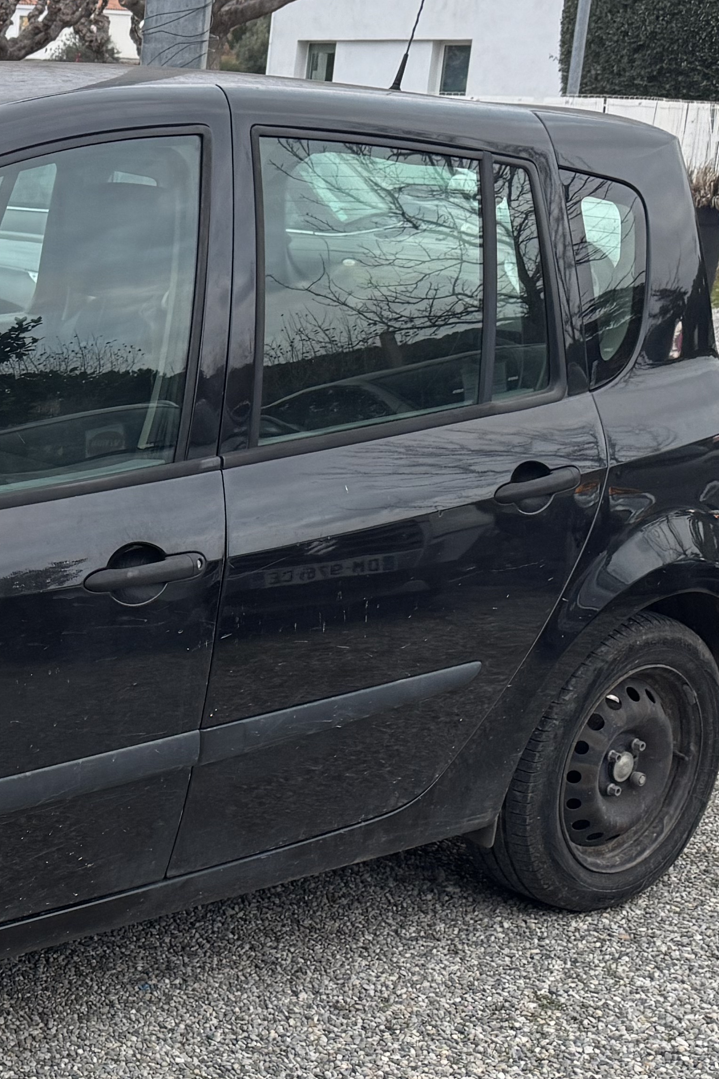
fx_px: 1858
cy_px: 610
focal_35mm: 62
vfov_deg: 32.3
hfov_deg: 19.6
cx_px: -303
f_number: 1.78
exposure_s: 1/113
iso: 200
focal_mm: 6.76
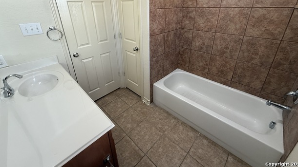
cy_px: 56
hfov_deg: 99.4
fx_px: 126
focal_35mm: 16
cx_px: 148
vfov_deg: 65.3
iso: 250
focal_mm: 2.22
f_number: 2.2
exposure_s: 1/120
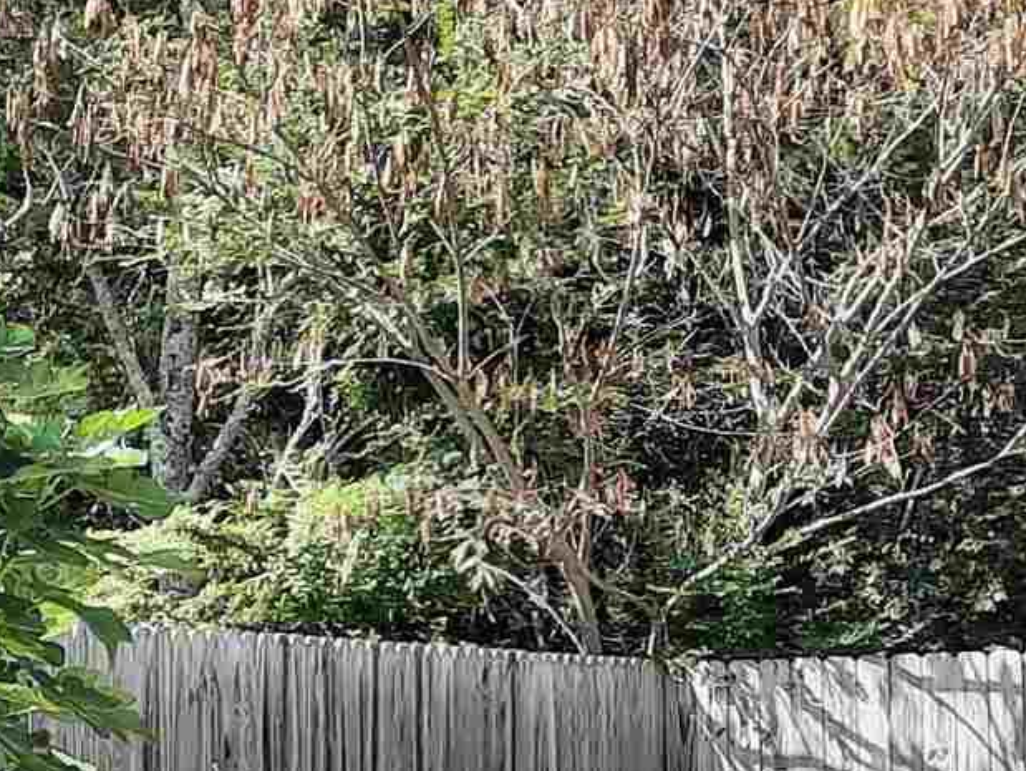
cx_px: -232
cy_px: 701
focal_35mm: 124
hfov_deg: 15.3
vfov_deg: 11.9
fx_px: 3677
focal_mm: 4.6
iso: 32
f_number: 2
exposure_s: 1/435
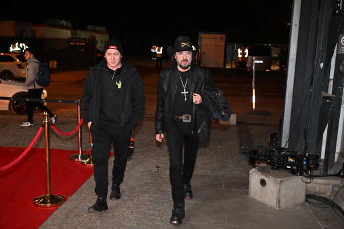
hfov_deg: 49.6
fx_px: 373
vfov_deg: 34.2
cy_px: 114
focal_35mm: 39
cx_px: 172
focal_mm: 39
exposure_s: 1/125
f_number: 4.5
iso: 2500
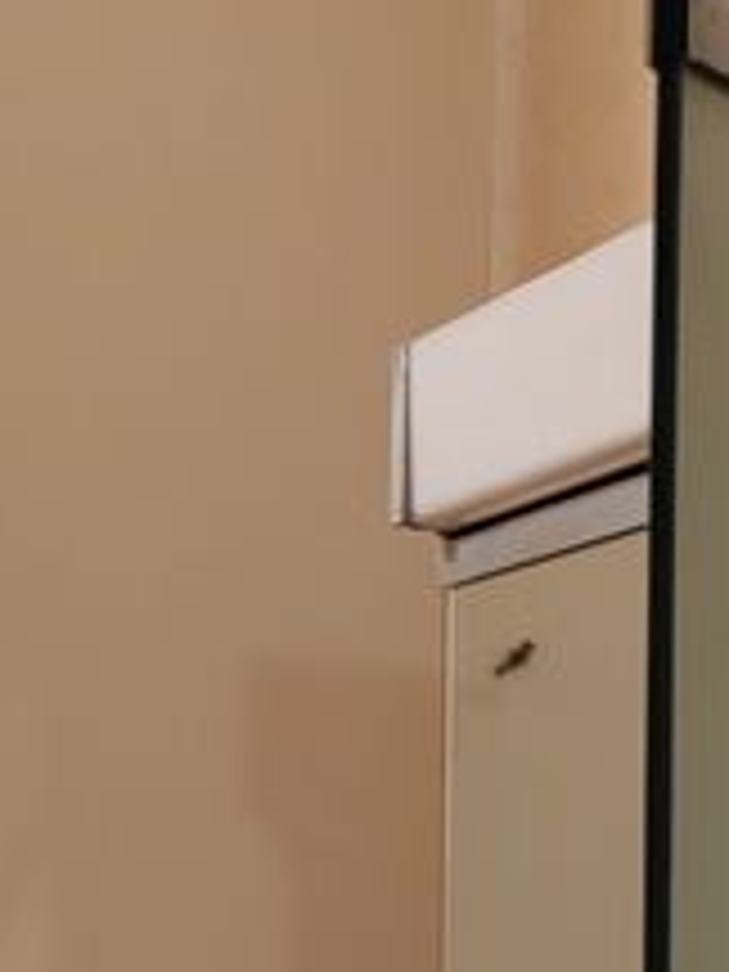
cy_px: 1274
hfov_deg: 11.3
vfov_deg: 15.0
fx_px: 3510
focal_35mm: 125
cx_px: 1174
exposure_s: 1/100
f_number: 1.9
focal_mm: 5.52
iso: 2000
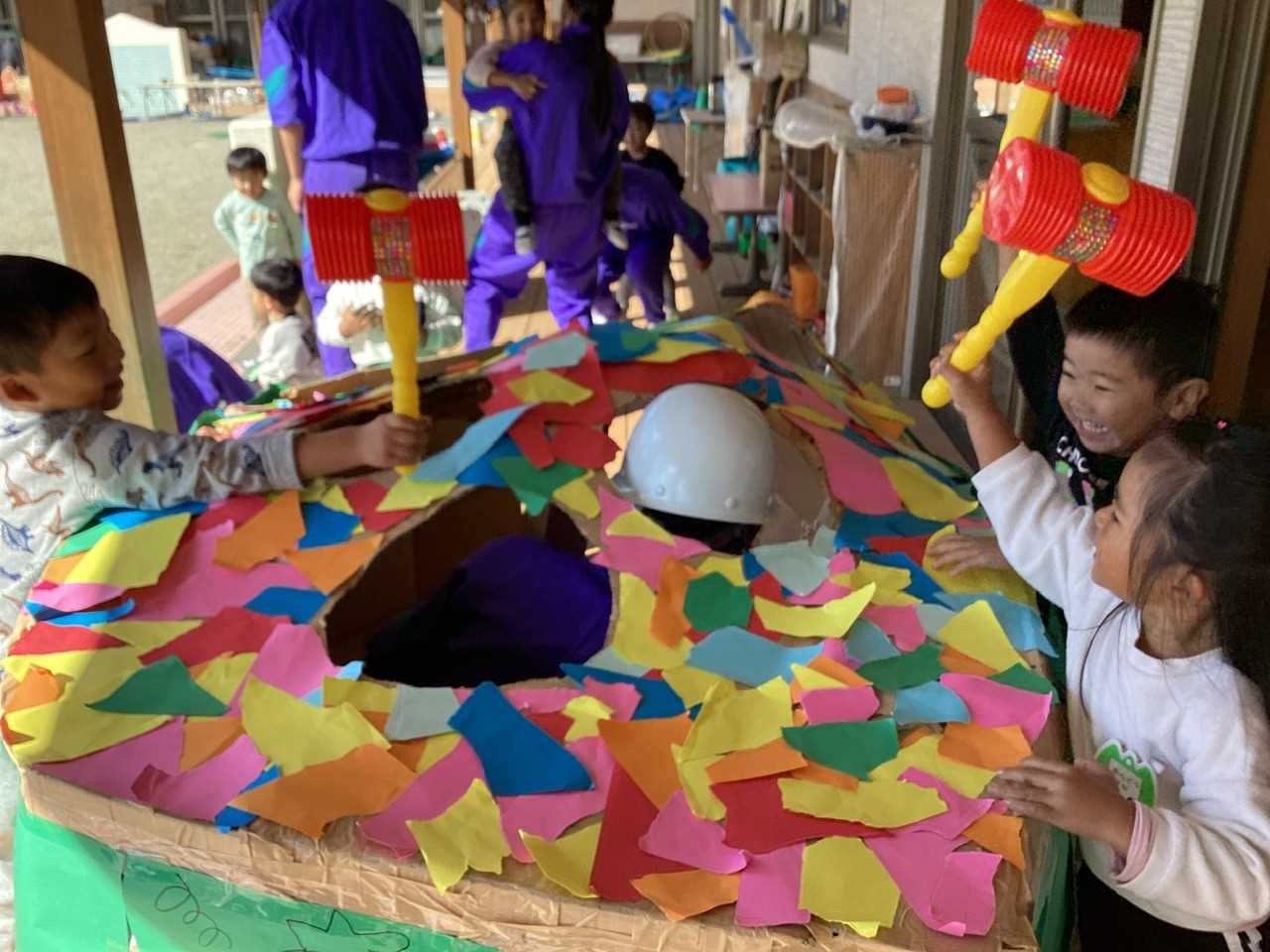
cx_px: 635
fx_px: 1137
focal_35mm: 31
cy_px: 476
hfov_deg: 58.4
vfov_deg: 45.4
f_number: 2.4
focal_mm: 3.3
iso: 25
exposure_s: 1/307
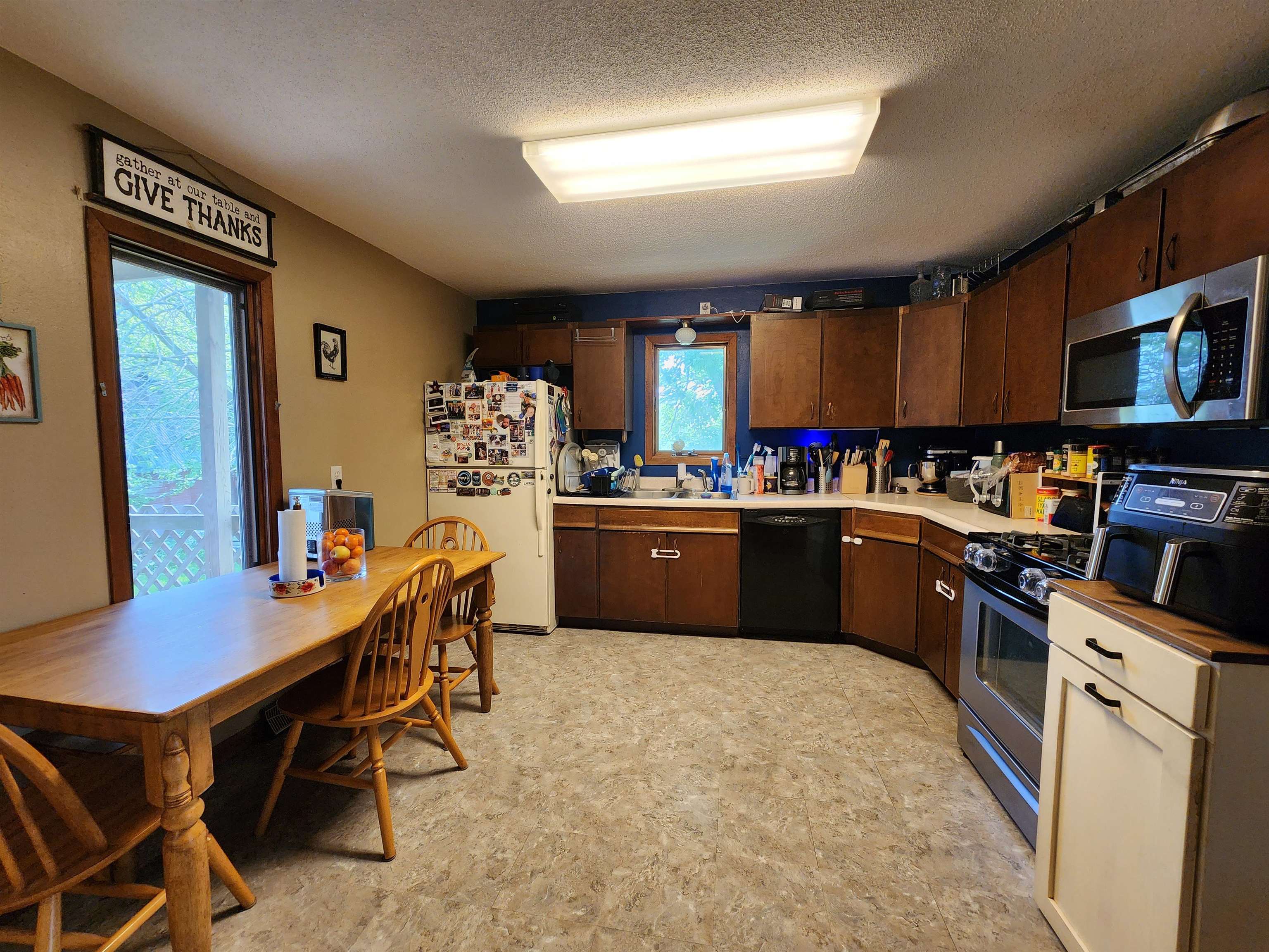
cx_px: 634
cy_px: 476
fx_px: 477
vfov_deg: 89.9
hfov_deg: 106.2
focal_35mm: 13
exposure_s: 1/60
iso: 200
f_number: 2.2
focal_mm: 2.2
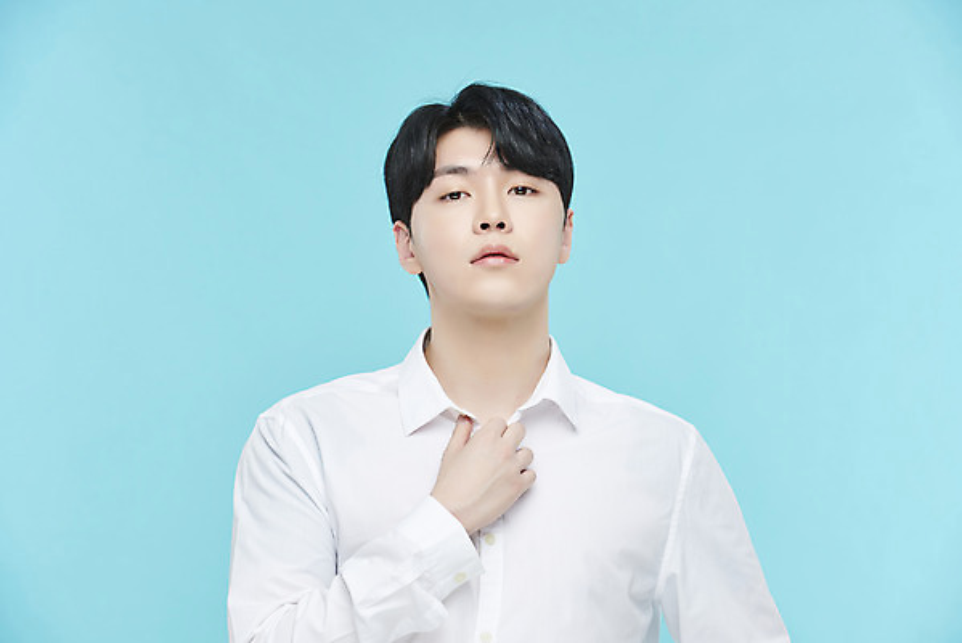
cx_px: 481
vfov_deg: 11.0
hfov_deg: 16.4
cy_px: 322
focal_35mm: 125
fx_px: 3342
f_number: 8
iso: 64
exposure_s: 1/125
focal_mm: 125
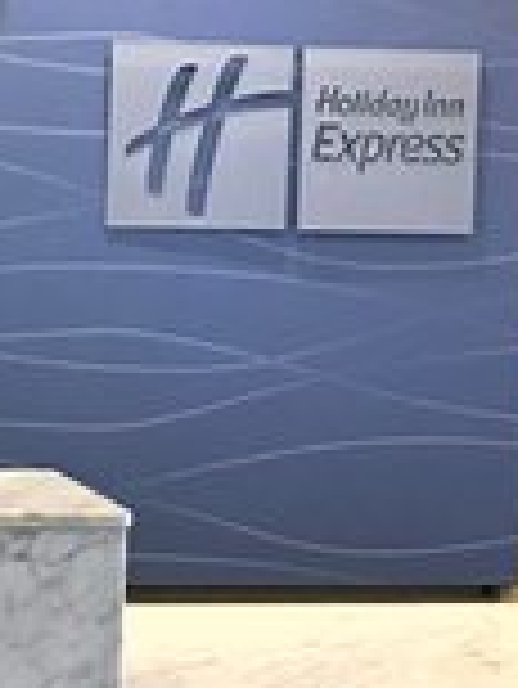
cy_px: 463
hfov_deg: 10.1
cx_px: 50
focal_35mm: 146
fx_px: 2909
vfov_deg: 13.5
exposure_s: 1/20
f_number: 1.8
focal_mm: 3.99
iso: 40
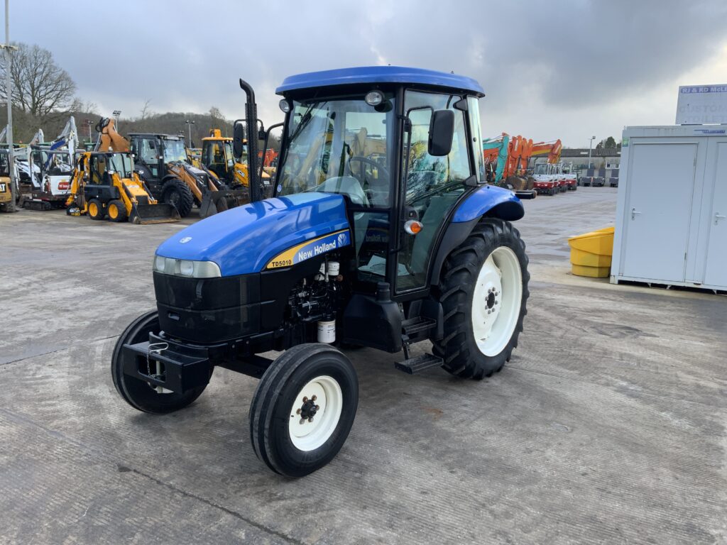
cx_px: 364
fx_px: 609
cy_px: 272
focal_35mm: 29
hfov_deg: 61.7
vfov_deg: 48.2
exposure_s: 1/122
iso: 25
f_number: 1.8
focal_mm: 3
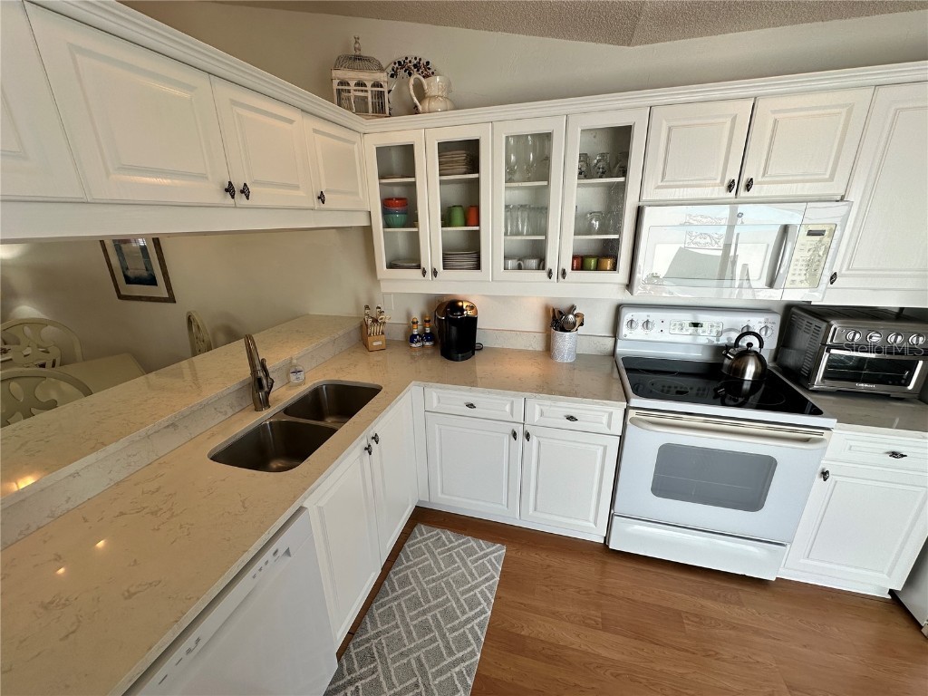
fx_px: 375
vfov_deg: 85.7
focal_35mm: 14
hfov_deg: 102.1
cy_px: 348
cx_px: 464
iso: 40
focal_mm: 2.22
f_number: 2.2
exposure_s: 1/276
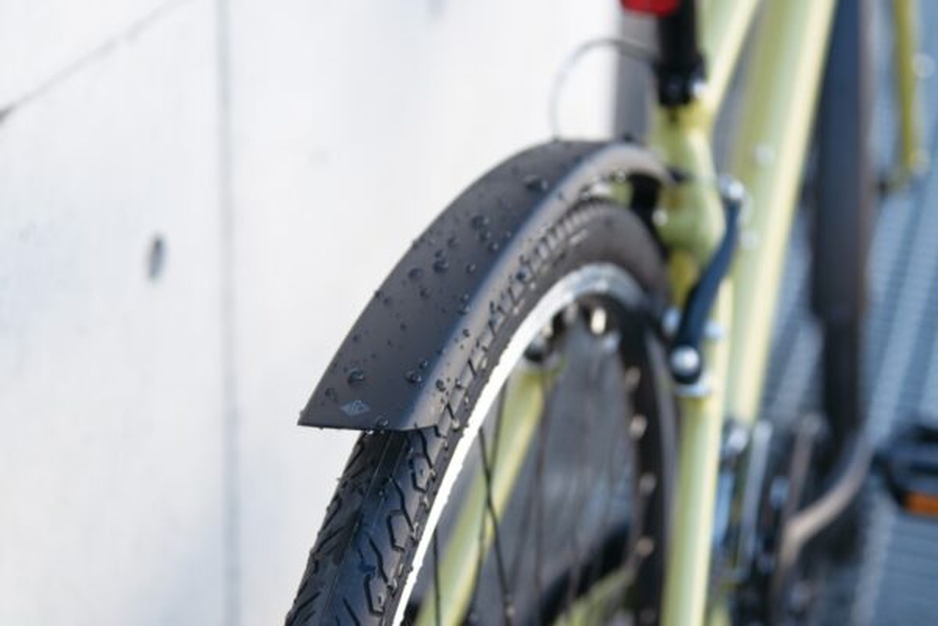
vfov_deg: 23.4
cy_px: 313
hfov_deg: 34.5
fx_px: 1511
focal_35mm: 58
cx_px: 469
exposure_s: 1/1250
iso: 640
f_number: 4
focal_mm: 58
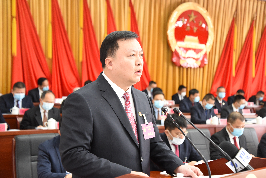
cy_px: 89
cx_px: 133
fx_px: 384
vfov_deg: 26.0
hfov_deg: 38.2
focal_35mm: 52
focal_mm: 52
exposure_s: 1/60
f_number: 4.2
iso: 2200
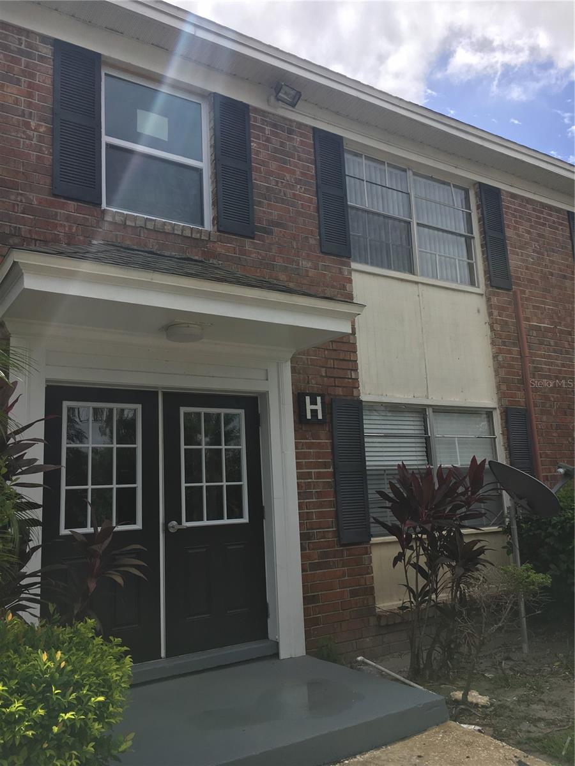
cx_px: 288
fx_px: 642
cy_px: 383
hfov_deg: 48.2
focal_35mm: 29
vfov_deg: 61.7
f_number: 2.2
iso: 25
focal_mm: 4.15
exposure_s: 1/2079
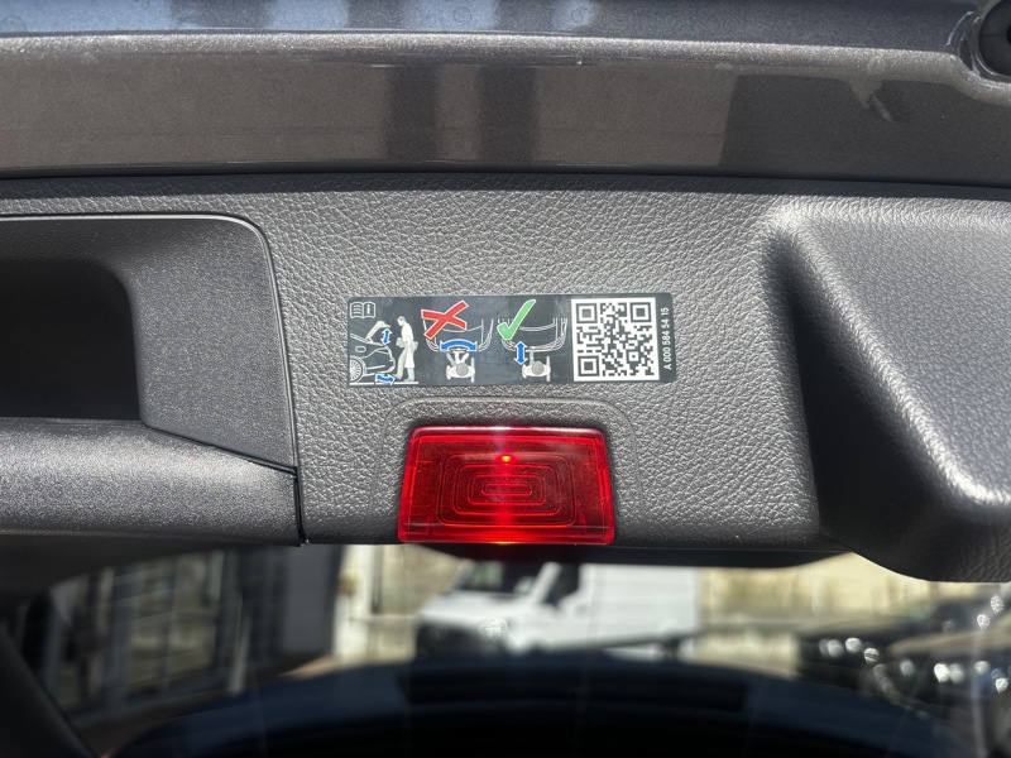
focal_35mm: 26
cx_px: 506
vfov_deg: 53.1
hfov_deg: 67.3
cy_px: 379
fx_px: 759
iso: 50
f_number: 1.6
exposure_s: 1/1248
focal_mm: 5.96
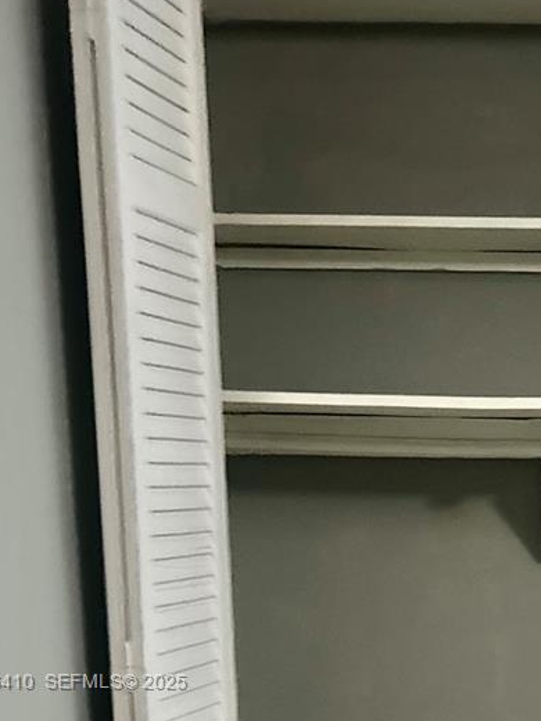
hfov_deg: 23.3
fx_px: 1250
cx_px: 553
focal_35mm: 60
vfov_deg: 30.4
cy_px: 684
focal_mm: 5.7
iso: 500
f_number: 1.5
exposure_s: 1/40
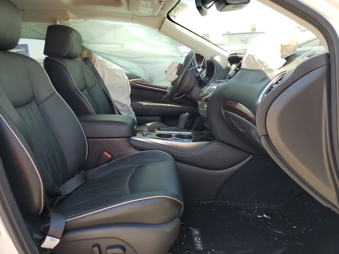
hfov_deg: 67.3
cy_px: 127
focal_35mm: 26
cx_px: 170
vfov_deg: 53.1
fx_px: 255
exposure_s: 1/385
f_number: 1.5
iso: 50
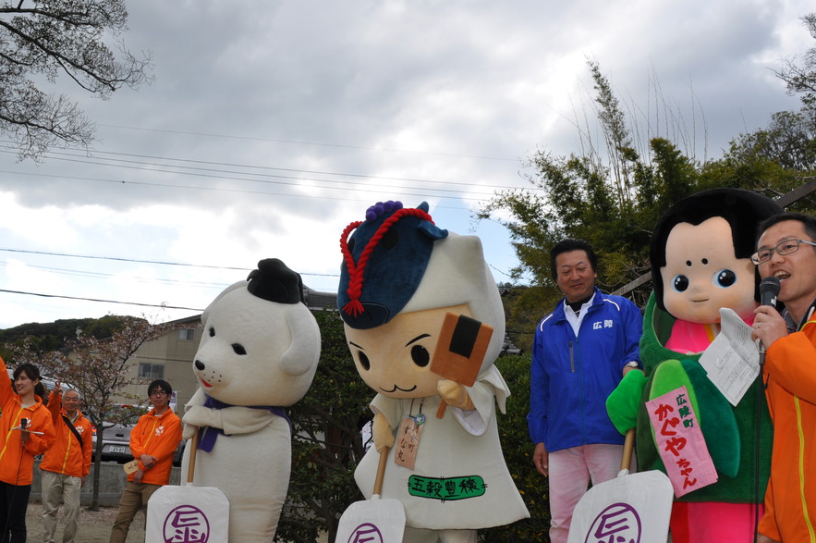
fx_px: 815
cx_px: 384
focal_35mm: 36
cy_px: 280
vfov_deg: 36.8
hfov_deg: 53.1
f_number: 16
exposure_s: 1/200
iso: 200
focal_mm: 20
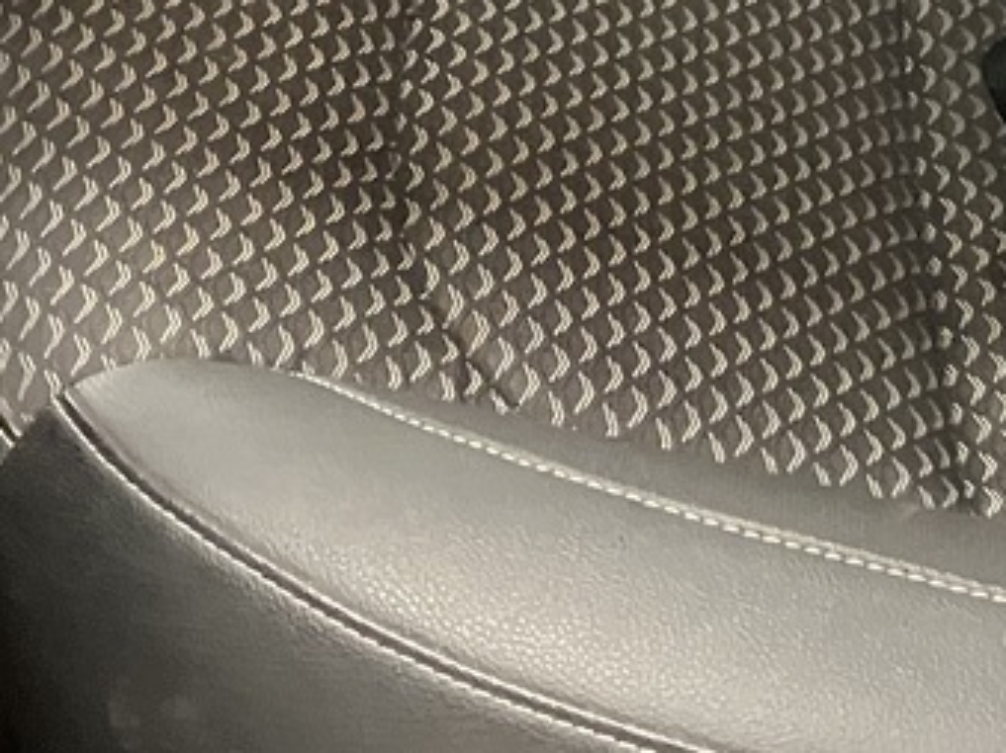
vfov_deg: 11.4
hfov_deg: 16.4
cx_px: 875
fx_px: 3457
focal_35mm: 119
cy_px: -700
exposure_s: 1/25
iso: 640
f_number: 1.8
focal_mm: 3.99
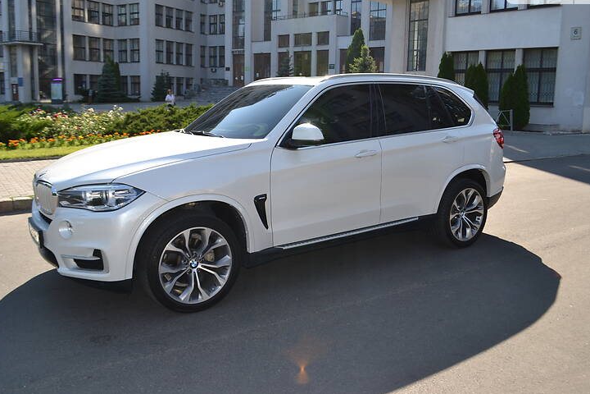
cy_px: 178
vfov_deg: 43.6
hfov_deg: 61.9
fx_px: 492
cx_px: 307
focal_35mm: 30
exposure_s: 1/200
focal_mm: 18
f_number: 5
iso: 100
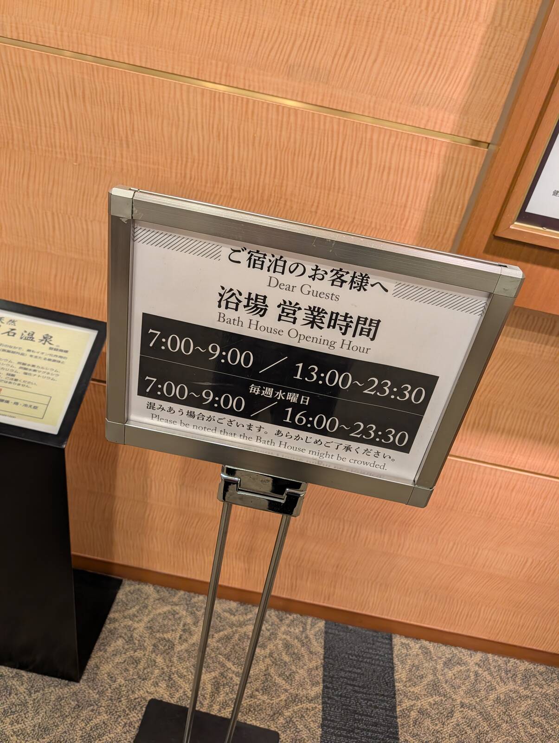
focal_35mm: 24
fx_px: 515
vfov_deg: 71.5
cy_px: 372
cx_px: 280
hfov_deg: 56.9
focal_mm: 6.9
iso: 62
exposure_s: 1/120
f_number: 1.68
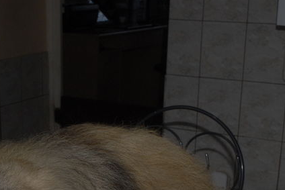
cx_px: 36
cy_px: 223
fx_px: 729
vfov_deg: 14.4
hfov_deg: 21.7
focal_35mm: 92
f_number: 9
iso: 320
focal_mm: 26
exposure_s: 1/60
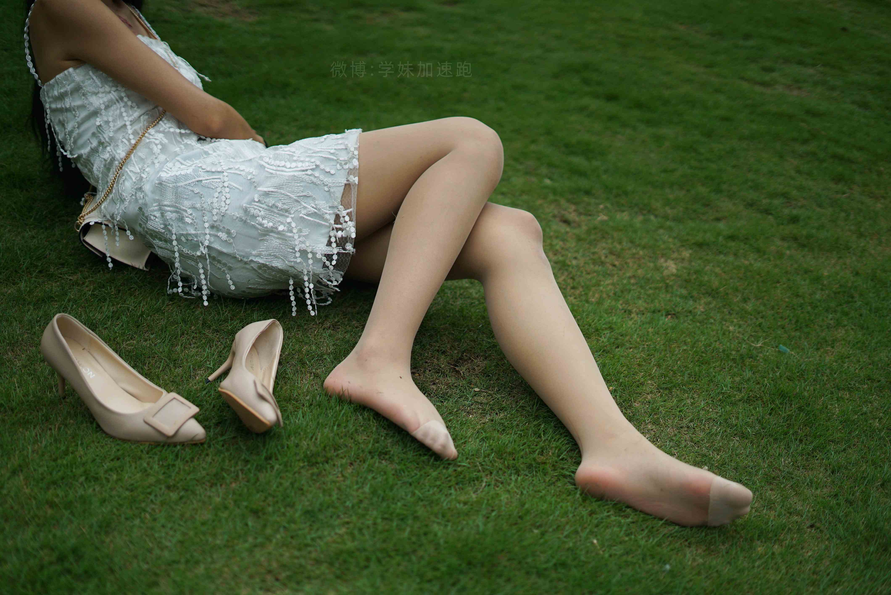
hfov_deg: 39.6
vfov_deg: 27.0
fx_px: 1238
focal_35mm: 50
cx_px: 446
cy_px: 298
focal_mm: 50
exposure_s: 1/6400
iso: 250
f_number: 1.8
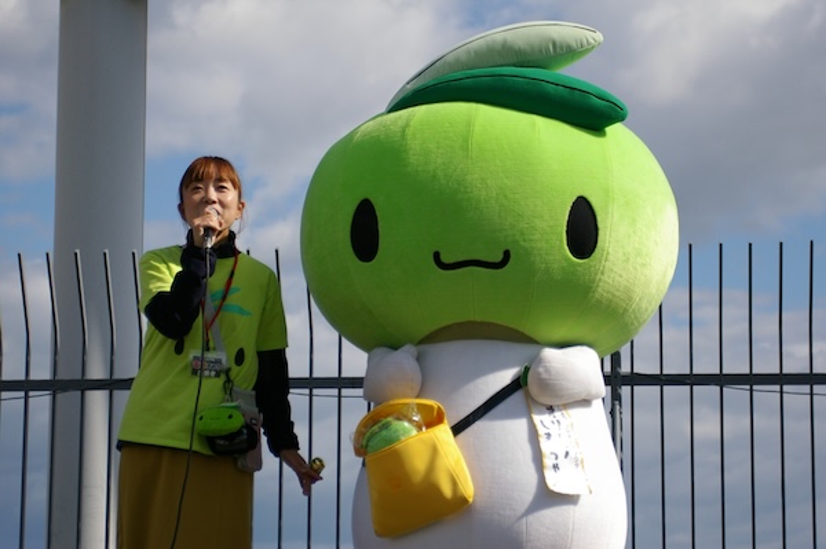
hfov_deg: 19.5
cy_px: 274
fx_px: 2407
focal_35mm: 105
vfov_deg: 13.0
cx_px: 413
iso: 400
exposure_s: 1/4000
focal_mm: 70
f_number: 5.6
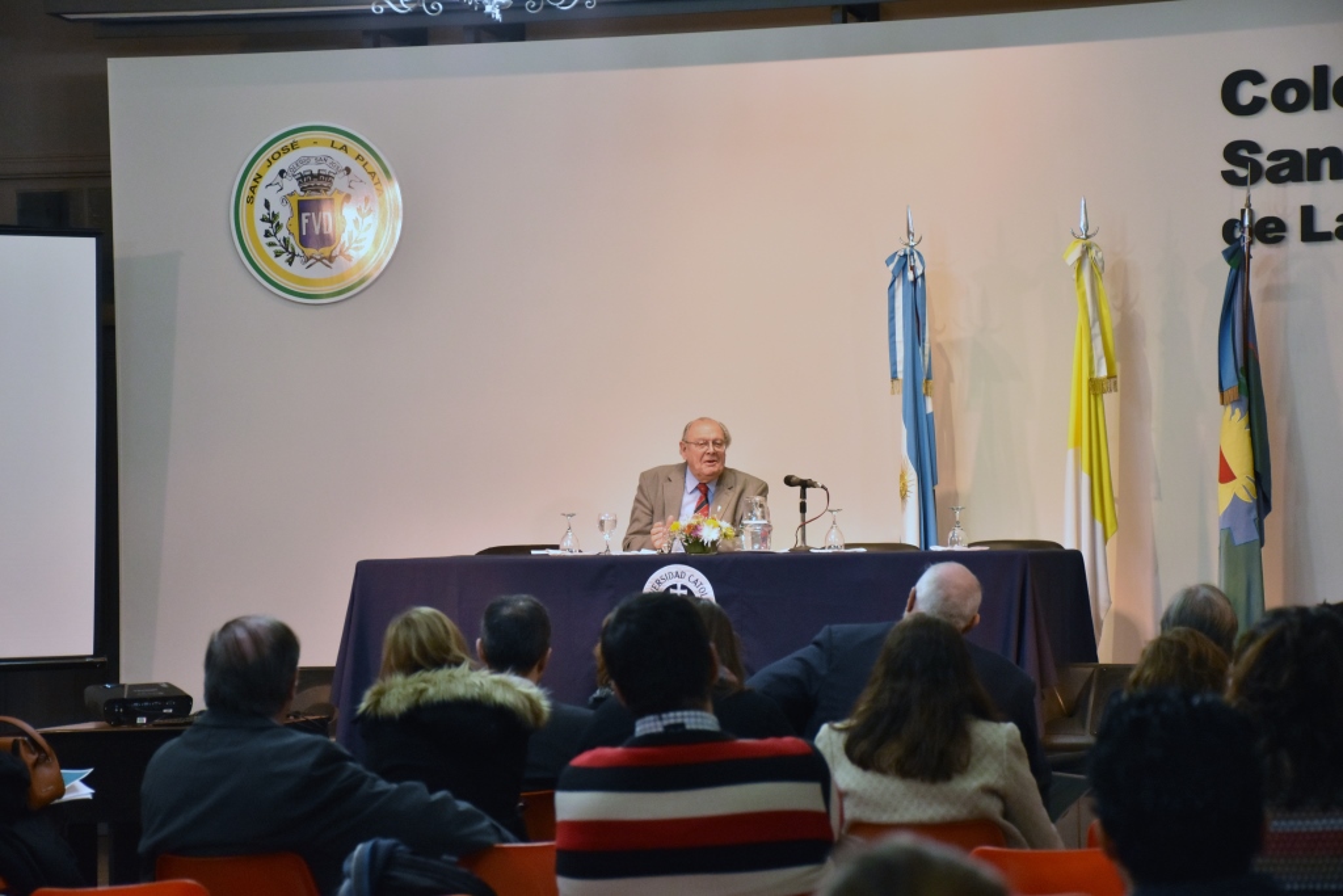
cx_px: 672
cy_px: 448
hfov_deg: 21.9
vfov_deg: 14.7
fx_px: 3470
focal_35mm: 93
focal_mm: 62
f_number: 5.6
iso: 1600
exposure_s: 1/80
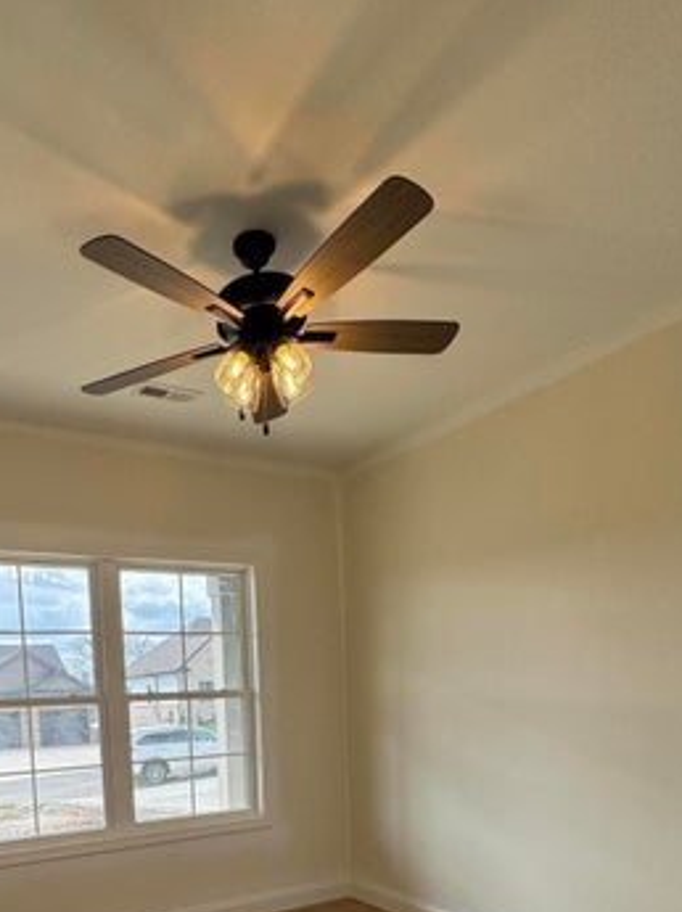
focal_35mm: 26
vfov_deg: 60.7
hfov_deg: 52.0
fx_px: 684
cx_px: 230
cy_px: 756
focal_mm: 2.22
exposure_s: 1/253
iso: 40
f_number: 2.2
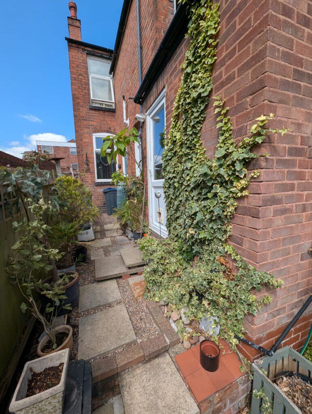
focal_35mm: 13
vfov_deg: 106.1
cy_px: 207
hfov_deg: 90.1
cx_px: 156
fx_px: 156
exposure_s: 1/904
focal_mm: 1.95
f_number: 2.2
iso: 45
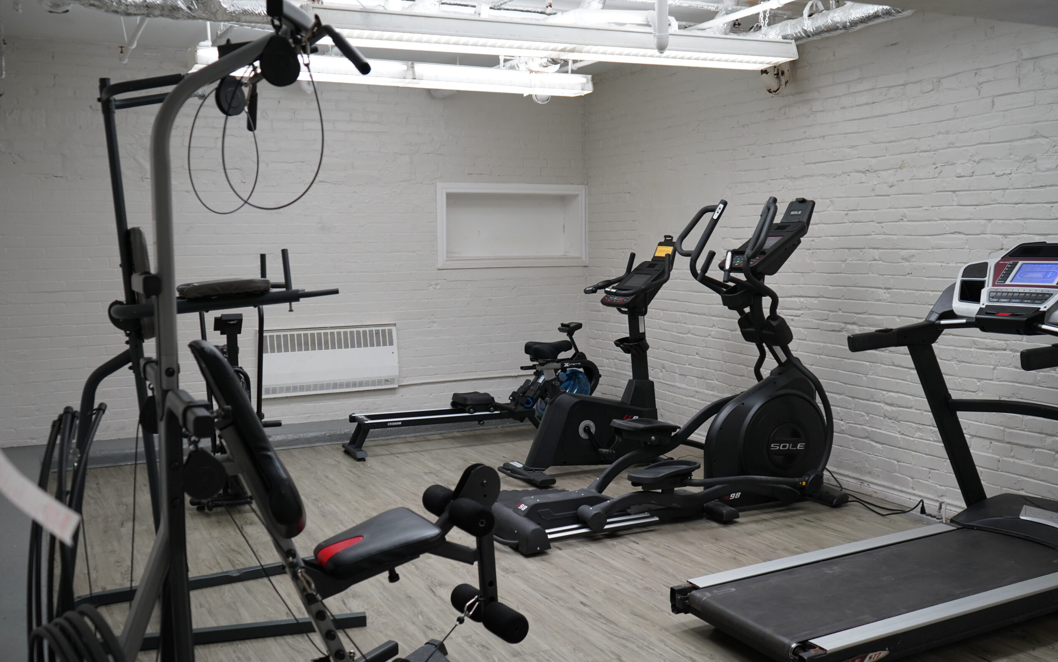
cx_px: 534
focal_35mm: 34
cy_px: 332
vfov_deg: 37.3
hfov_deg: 56.7
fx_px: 980
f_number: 4
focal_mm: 33
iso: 1250
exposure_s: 1/160
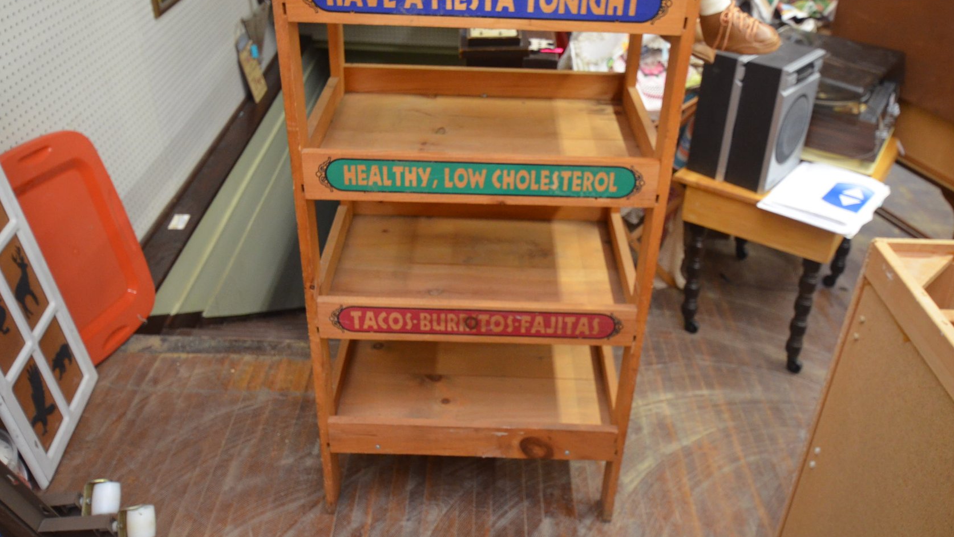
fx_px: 773
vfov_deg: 38.3
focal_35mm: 31
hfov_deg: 63.4
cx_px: 470
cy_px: 243
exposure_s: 1/60
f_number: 4.2
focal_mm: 19
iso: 1400
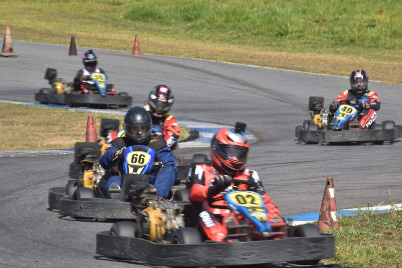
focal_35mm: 285
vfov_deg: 4.8
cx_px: 201
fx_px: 3183
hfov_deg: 7.2
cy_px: 134
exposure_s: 1/160
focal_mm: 190
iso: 100
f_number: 14
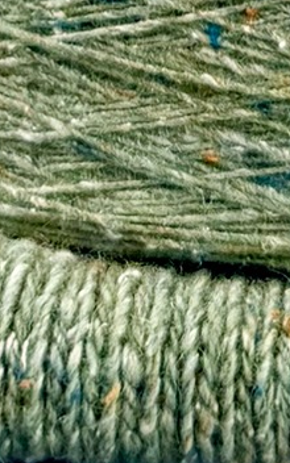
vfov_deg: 11.4
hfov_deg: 8.7
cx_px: 431
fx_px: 1872
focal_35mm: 148
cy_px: -685
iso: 80
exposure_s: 1/567
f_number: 1.78
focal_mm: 6.76
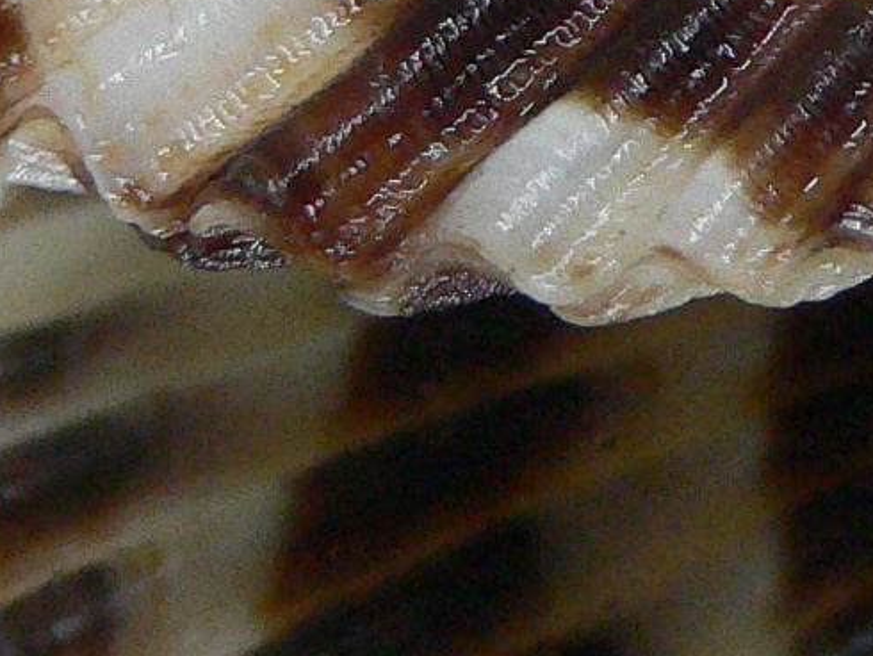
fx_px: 3633
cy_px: -48
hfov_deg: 13.5
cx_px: 852
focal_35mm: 144
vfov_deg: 10.2
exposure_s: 1/50
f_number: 2.8
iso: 200
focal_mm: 4.6
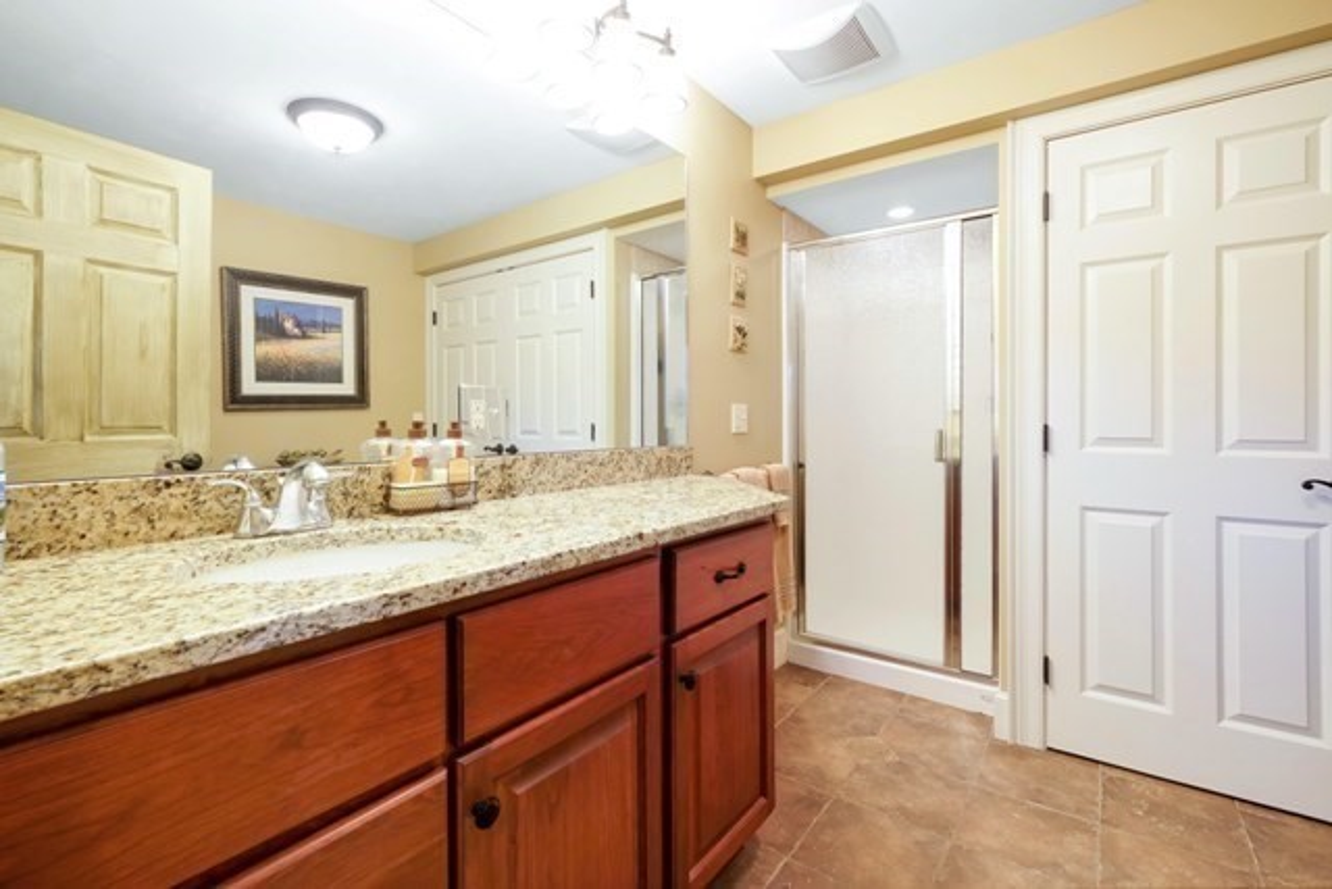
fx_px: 555
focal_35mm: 15
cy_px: 444
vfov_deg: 77.4
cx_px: 666
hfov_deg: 100.4
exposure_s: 1/8
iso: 400
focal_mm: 10
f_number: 8
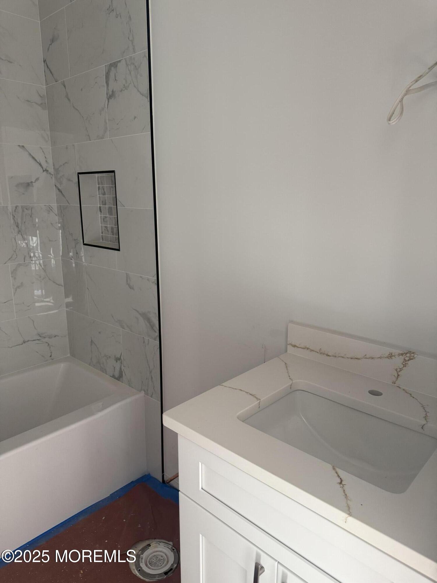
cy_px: 292
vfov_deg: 71.6
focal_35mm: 24
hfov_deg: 56.8
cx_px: 218
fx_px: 404
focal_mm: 6.76
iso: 200
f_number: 1.78
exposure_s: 1/121
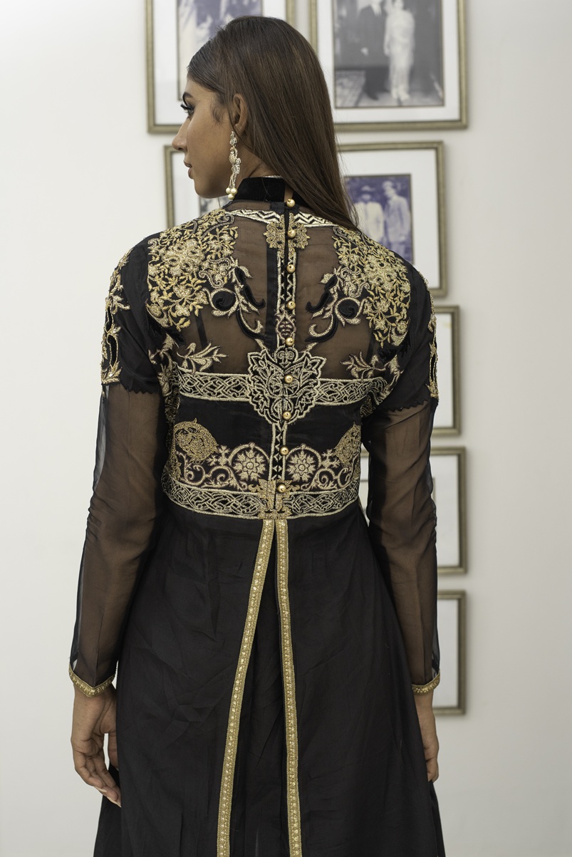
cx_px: 286
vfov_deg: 39.6
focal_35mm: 50
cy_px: 428
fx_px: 1191
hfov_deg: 27.0
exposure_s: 1/80
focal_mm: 50
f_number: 5
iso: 400
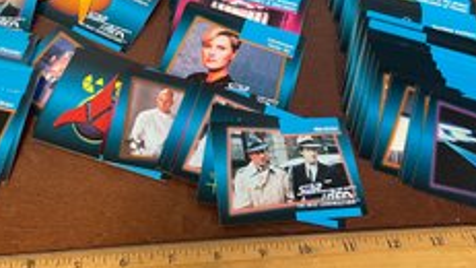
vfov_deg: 27.8
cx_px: 209
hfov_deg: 48.2
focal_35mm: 42
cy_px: 57
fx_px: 530
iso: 160
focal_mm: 4.2
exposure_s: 1/60
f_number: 1.6
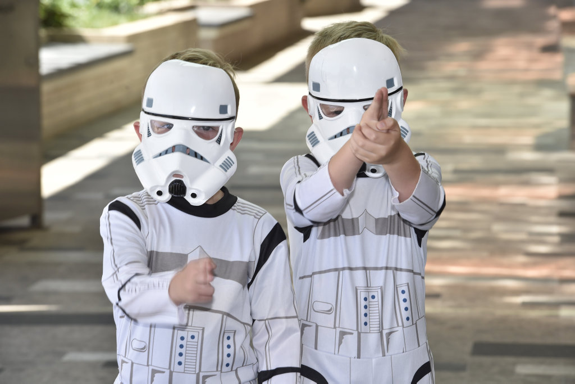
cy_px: 192
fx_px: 2715
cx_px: 288
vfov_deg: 8.1
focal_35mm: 170
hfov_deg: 12.1
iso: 500
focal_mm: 170
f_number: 10
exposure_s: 1/250
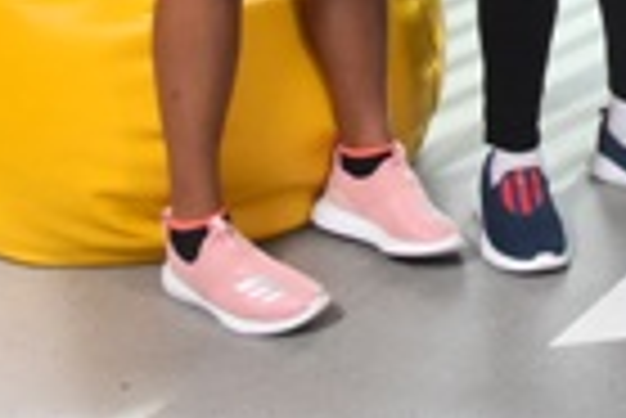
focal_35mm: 126
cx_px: 937
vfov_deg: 10.2
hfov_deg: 15.1
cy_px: -375
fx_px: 2193
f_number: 16
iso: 1250
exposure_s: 1/125
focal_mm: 22
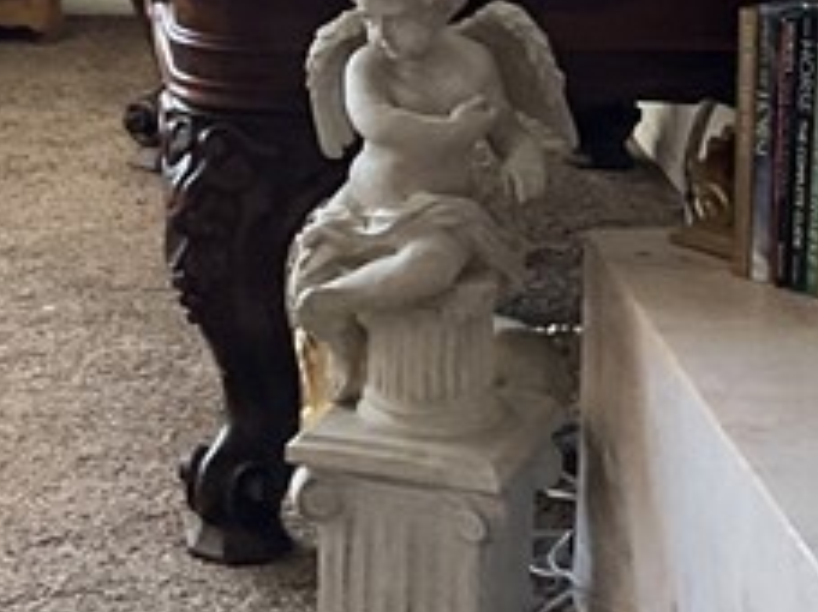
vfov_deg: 11.1
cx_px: 548
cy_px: -119
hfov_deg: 15.0
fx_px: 3094
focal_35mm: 131
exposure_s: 1/60
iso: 125
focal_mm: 3
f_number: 1.8
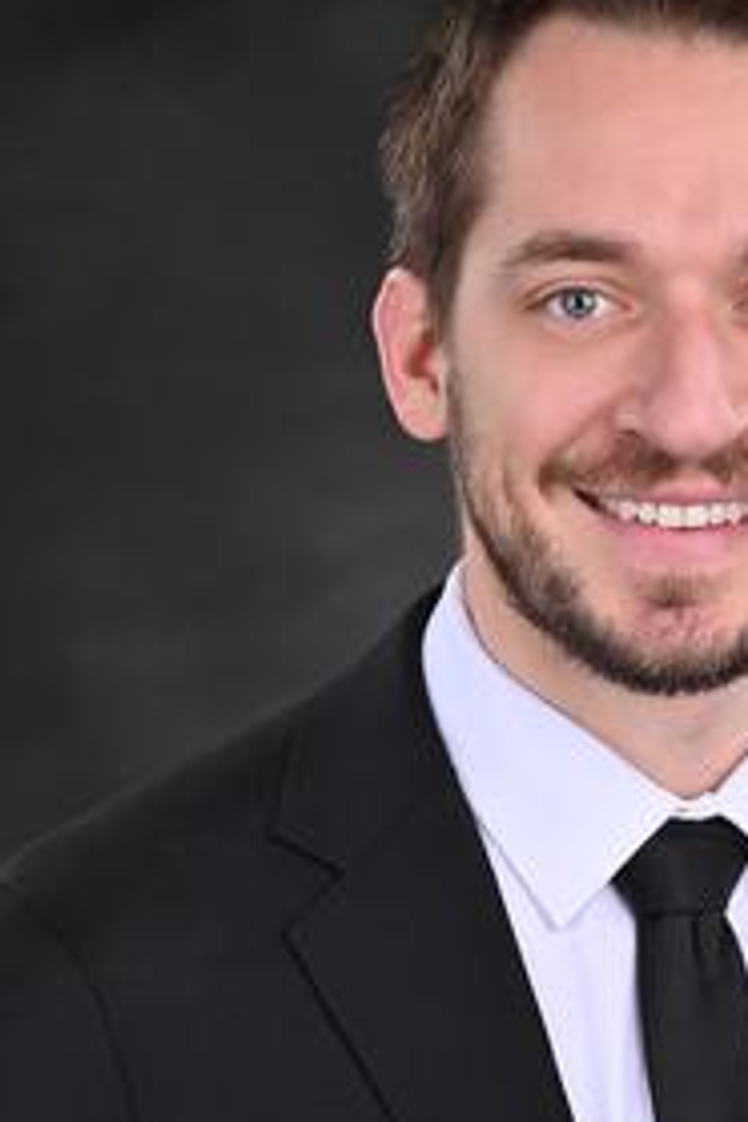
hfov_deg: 7.6
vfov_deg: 11.4
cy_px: 537
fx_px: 5641
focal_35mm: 181
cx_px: 635
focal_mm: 105
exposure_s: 1/125
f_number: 11
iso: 100
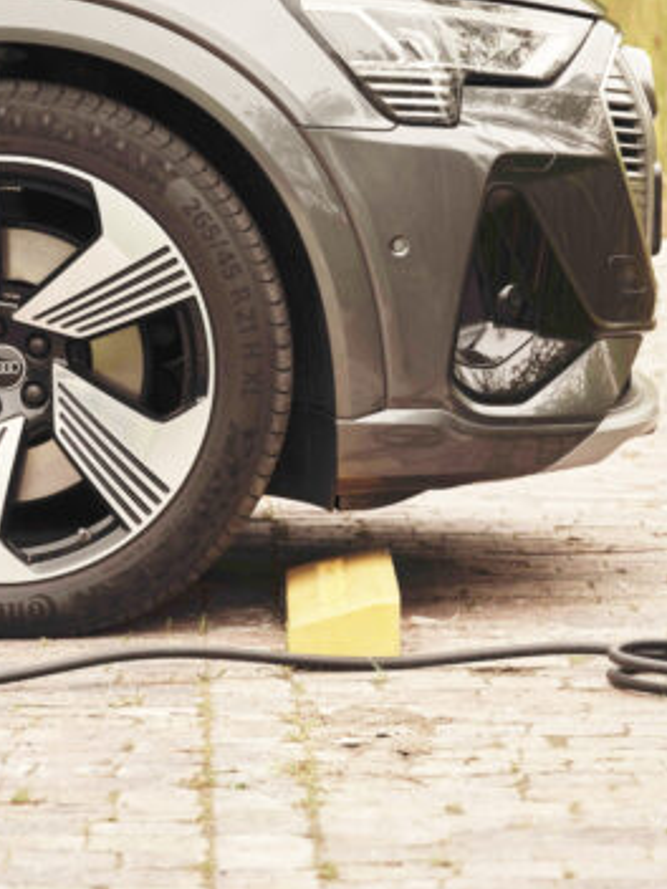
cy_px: 239
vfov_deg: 8.5
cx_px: 366
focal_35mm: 232
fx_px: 5960
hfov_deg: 6.4
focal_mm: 120
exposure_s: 1/640
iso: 1600
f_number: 5.6
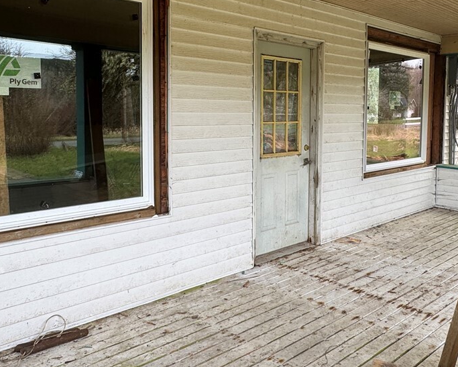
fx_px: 434
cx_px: 207
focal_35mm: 32
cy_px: 136
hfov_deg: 55.5
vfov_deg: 45.4
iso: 40
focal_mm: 2.22
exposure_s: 1/111
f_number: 2.2
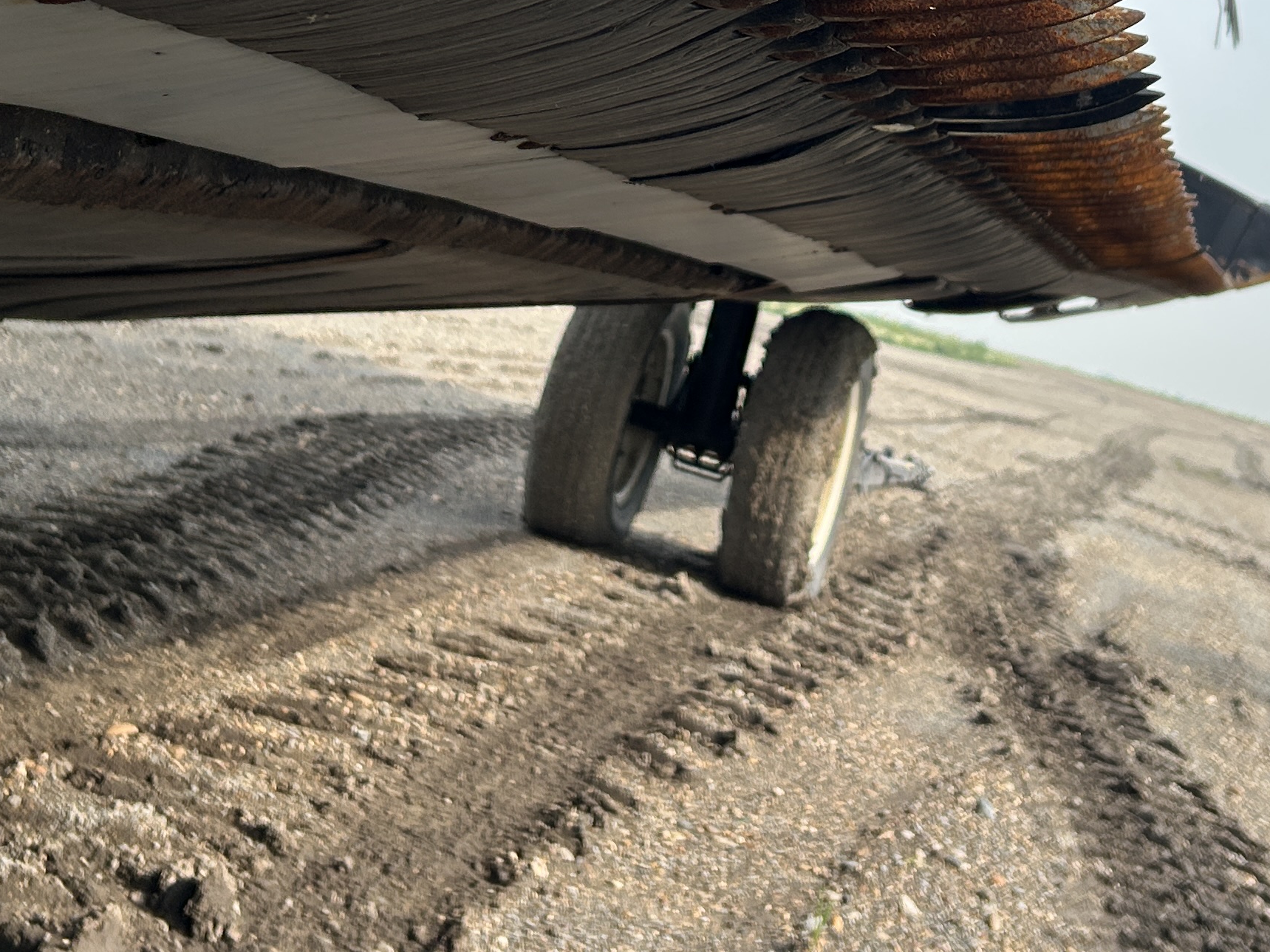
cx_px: 693
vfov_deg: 23.0
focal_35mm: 61
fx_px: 2238
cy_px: -2
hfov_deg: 31.7
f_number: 1.5
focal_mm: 5.7
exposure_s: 1/2632
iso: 50
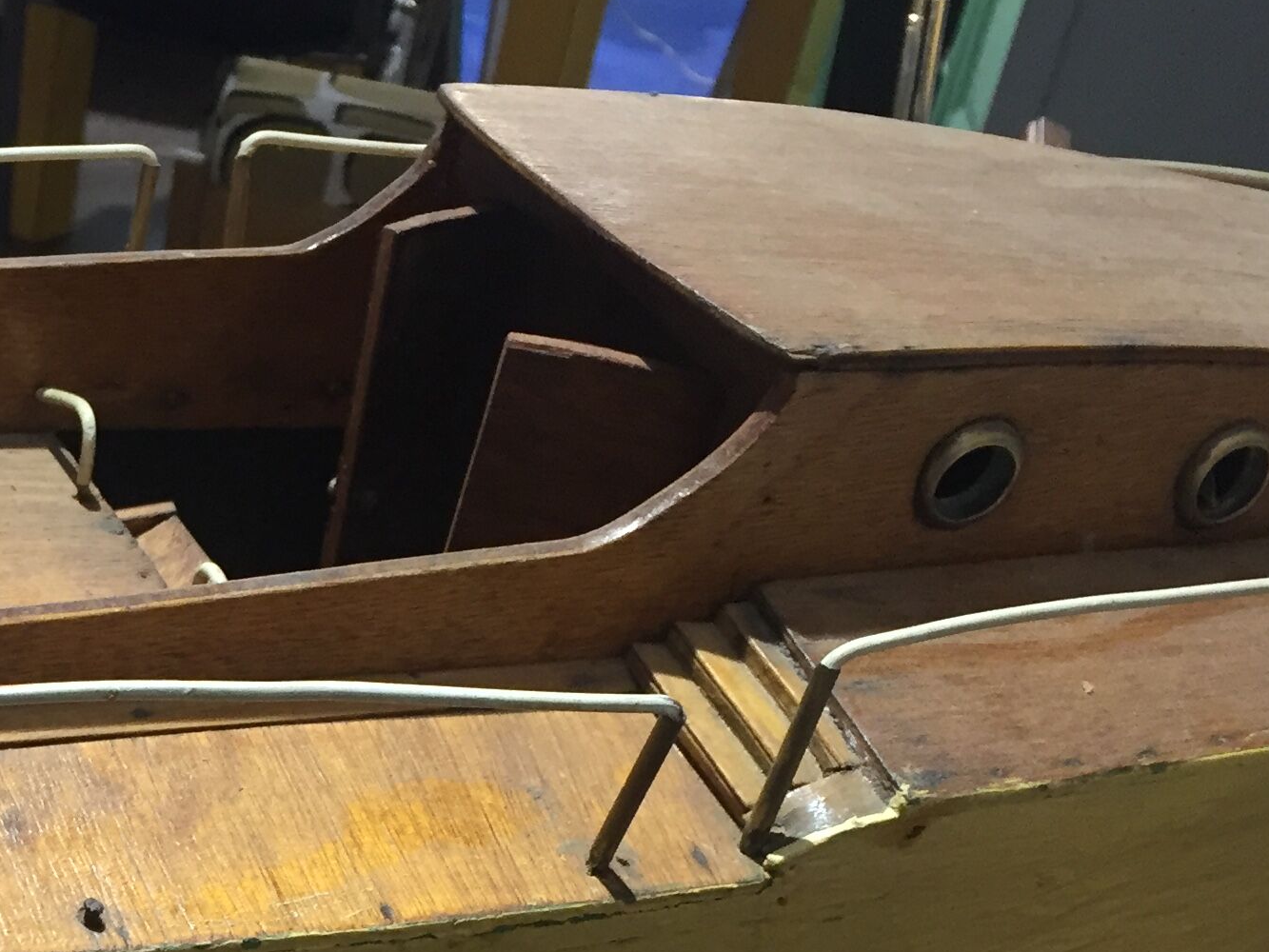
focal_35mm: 71
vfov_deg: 19.8
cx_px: 105
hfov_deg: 26.4
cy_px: 1049
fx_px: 2603
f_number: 2.2
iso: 160
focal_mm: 4.15
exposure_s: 1/33
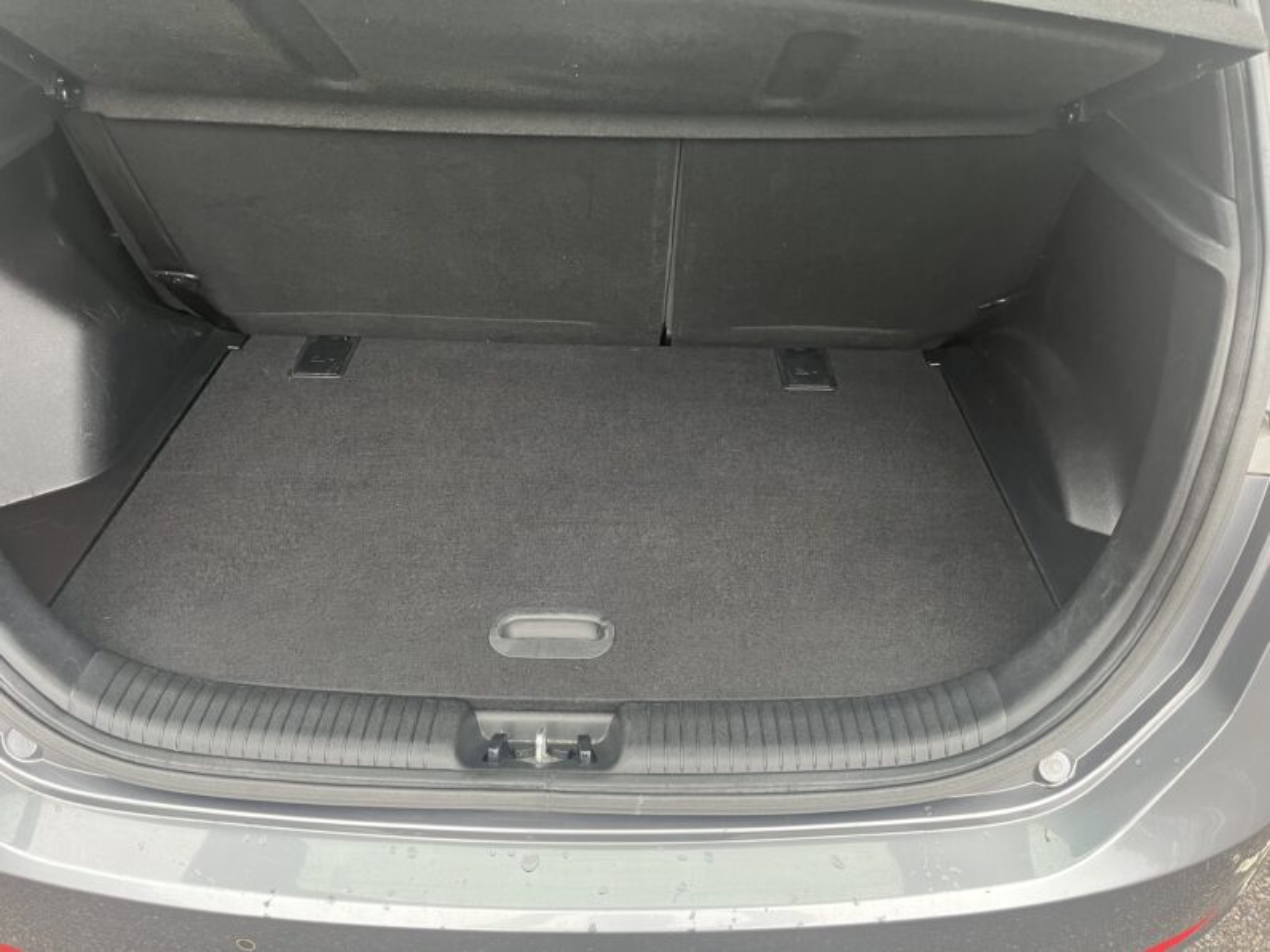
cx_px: 635
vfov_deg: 53.1
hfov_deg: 67.3
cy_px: 476
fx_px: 954
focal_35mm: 26
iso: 125
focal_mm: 5.1
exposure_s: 1/82
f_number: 1.6
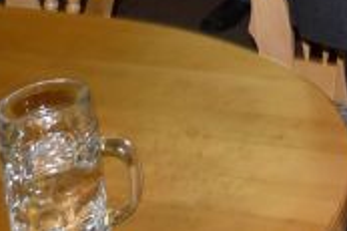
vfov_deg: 11.2
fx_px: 1040
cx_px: 614
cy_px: -267
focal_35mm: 108
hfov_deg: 16.2
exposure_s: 1/15
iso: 125
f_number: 2.8
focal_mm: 4.8
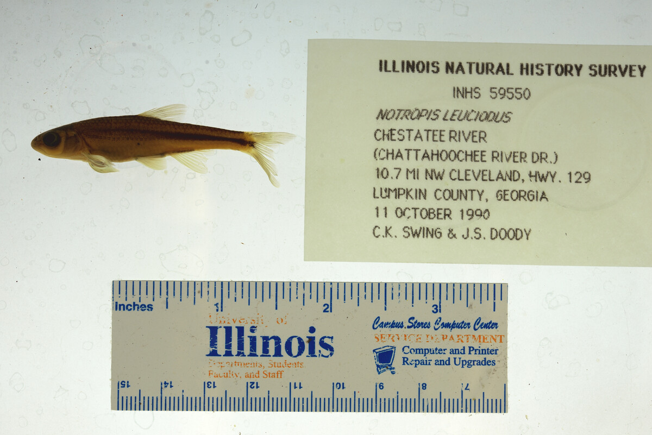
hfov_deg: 33.4
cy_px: 218
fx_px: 1087
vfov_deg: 22.6
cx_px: 326
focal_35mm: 60
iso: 100
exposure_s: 1/200
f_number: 10
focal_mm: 60
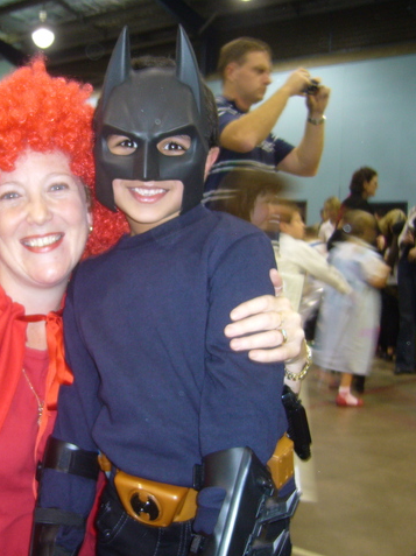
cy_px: 279
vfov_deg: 40.5
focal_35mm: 47
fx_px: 754
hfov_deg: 30.1
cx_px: 82
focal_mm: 5.8
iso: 100
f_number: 2.8
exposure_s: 1/8
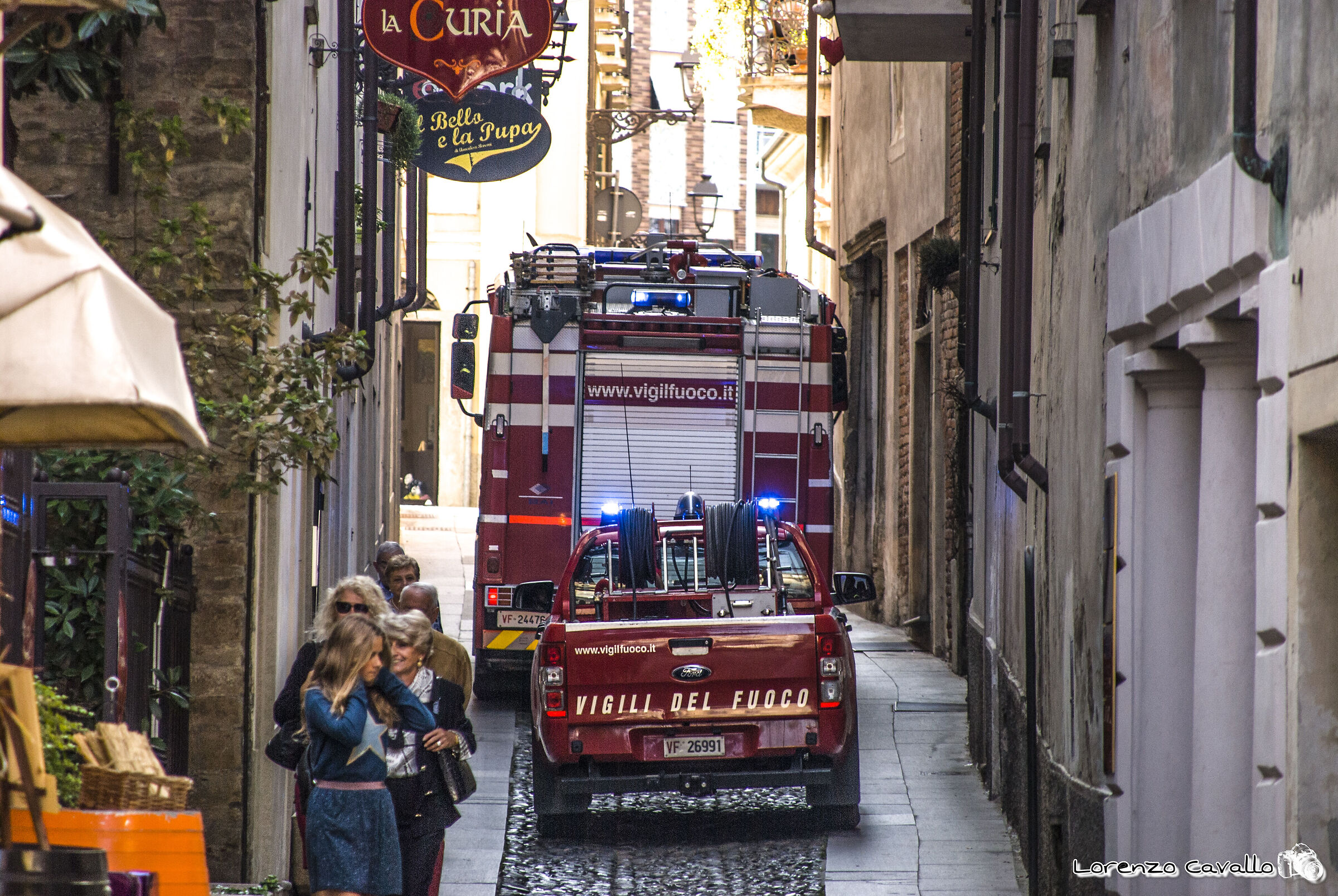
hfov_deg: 6.9
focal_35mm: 300
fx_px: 11164
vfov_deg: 4.6
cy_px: 448
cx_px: 669
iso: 100
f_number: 6.3
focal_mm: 200
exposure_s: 1/125
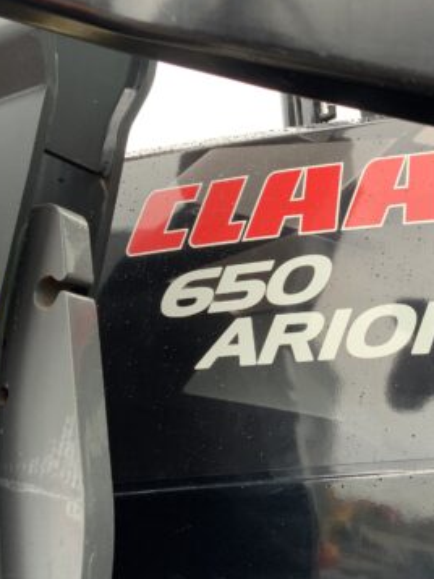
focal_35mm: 52
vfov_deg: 36.8
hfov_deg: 27.5
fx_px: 869
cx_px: 345
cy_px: 268
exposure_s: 1/122
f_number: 1.8
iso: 40
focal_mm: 3
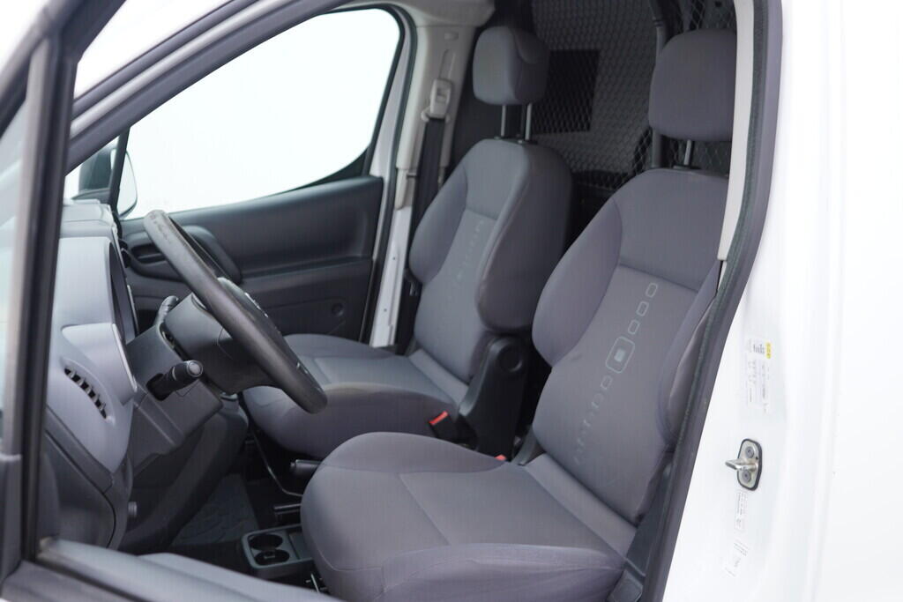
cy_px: 301
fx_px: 903
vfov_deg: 36.9
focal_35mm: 36
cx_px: 452
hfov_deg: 53.1
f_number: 3.2
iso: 125
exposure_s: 1/40
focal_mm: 24
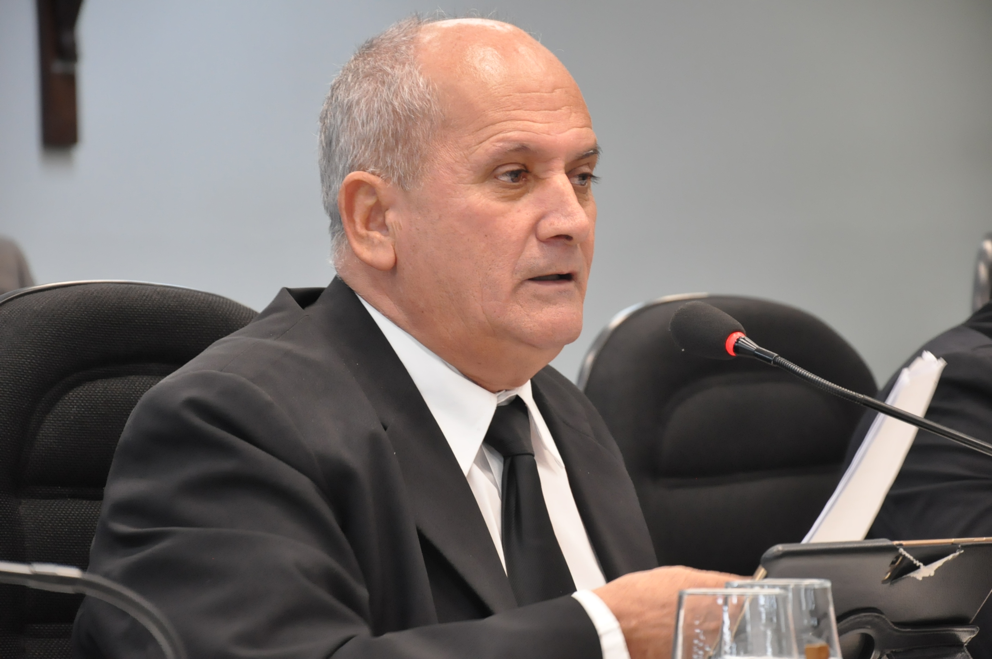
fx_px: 4335
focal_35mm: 158
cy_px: 330
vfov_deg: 8.7
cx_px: 496
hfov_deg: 13.1
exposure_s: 1/80
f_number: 5.6
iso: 2000
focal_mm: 105
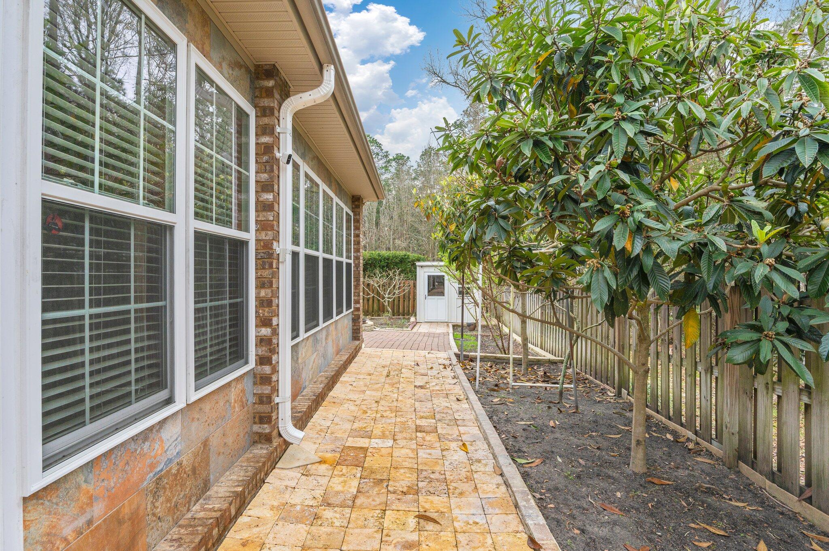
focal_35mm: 19
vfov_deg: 64.5
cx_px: 414
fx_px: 437
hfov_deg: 87.0
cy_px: 276
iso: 320
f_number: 9
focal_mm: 19
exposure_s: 1/125
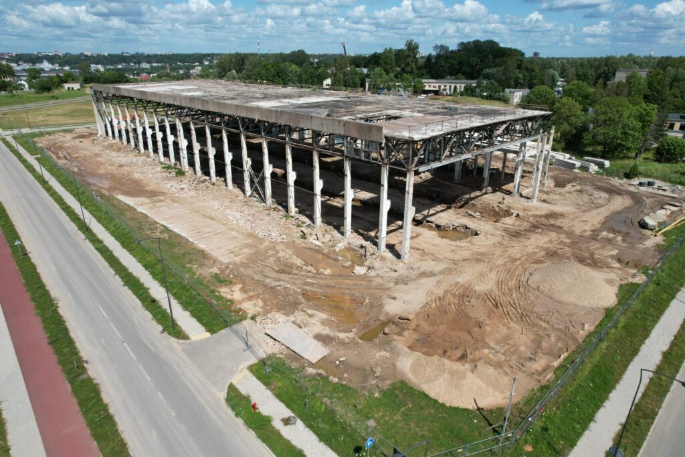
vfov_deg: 57.2
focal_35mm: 22
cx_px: 342
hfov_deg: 78.6
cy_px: 228
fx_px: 419
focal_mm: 8.38
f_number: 2.8
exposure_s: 1/2500
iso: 100
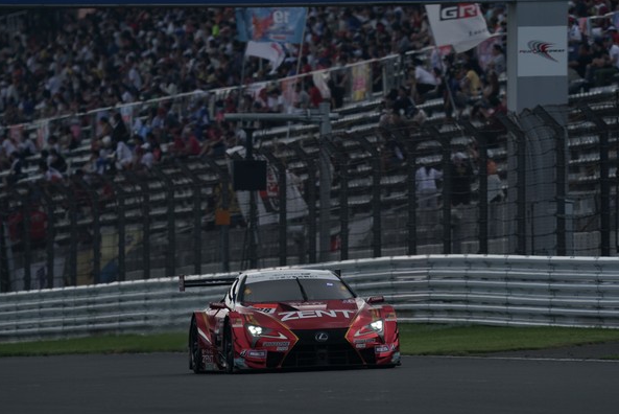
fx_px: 12523
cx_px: 311
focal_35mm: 728
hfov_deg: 2.8
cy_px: 175
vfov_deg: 1.9
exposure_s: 1/800
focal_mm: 600
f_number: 8
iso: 200
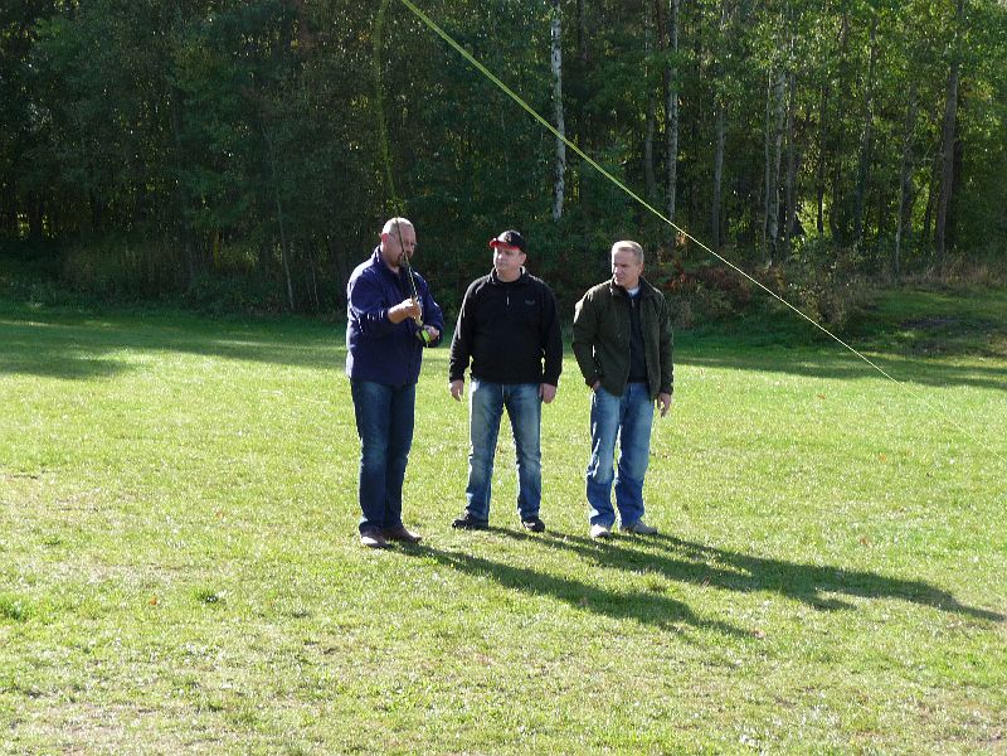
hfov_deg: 29.0
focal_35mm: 67
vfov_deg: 21.9
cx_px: 504
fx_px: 1949
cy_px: 378
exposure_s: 1/160
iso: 100
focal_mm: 11.3
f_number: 4.5
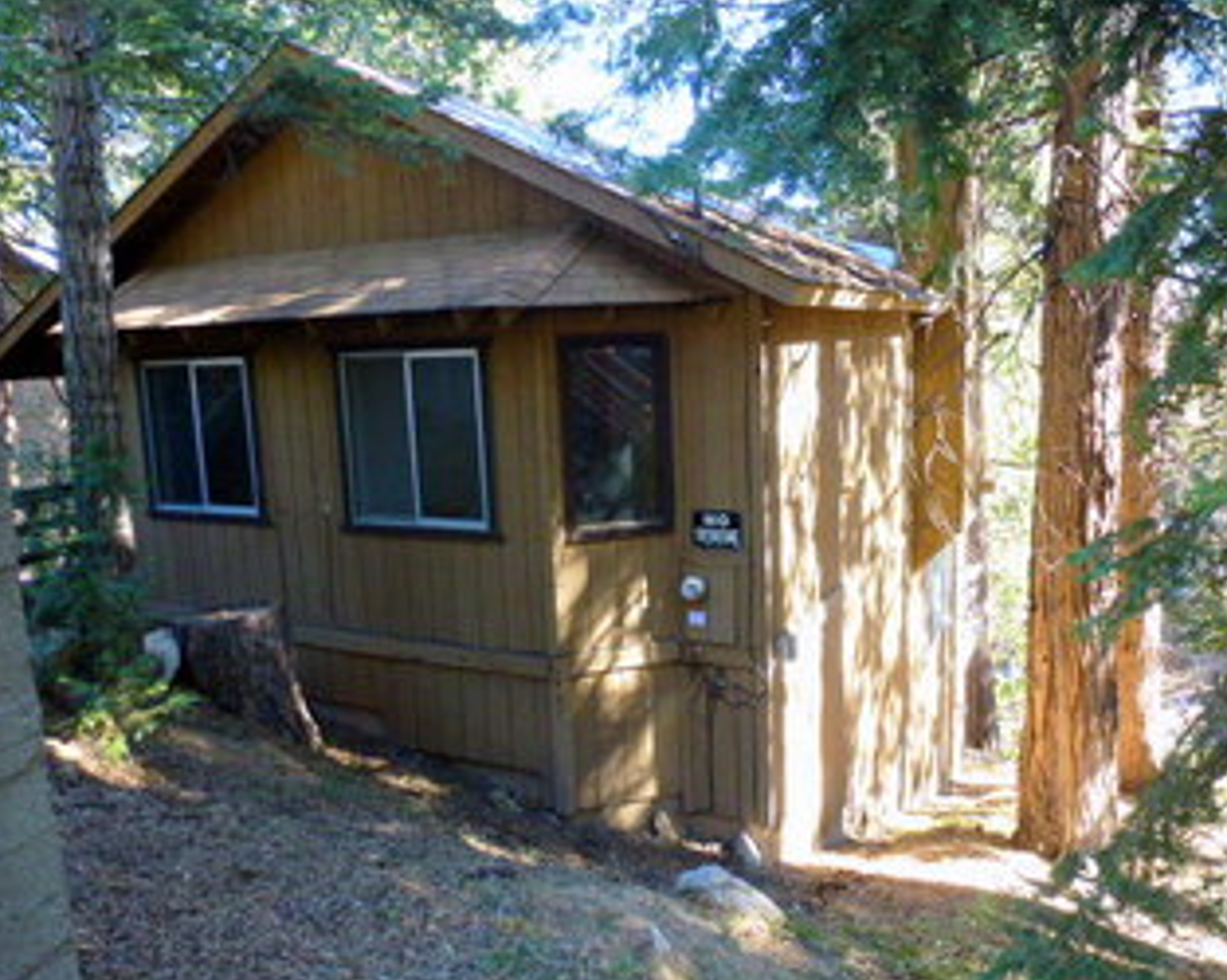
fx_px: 980
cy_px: 502
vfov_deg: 53.1
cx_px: 639
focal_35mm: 27
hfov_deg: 64.1
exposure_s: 1/60
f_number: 3.3
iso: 250
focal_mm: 4.3
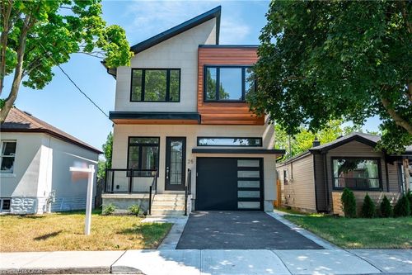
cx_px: 206
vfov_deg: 44.9
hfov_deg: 63.7
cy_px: 138
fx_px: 332
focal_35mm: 29
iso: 400
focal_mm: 29
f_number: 7.1
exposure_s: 1/3200
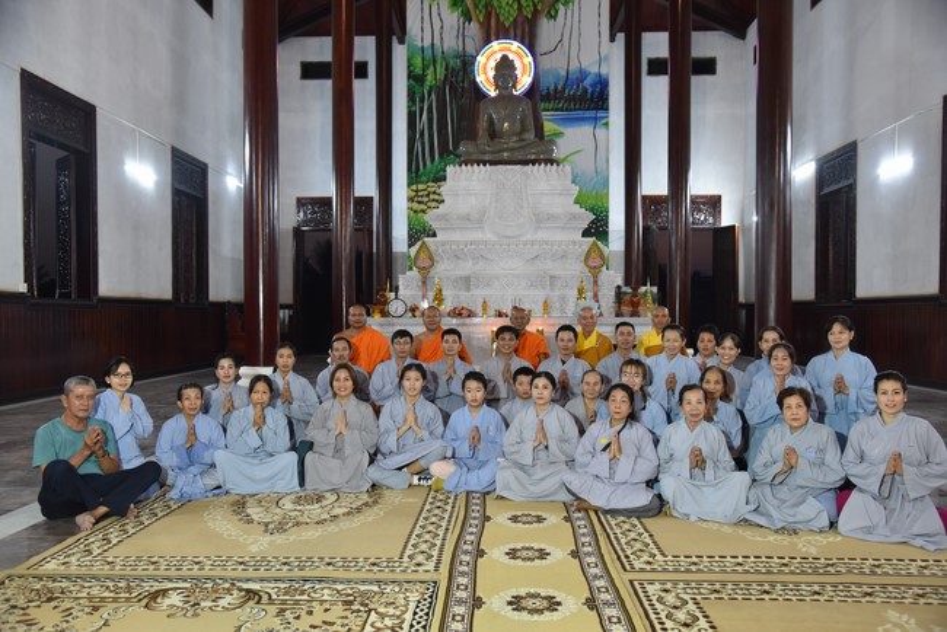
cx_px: 474
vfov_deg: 42.4
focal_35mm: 31
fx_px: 816
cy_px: 316
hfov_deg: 60.3
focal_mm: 31
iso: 2200
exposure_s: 1/60
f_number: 4
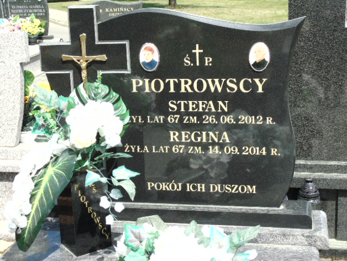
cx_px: 174
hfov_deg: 31.2
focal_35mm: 62
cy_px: 130
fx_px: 622
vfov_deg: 23.7
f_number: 4.5
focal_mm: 11
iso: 80
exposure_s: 1/400
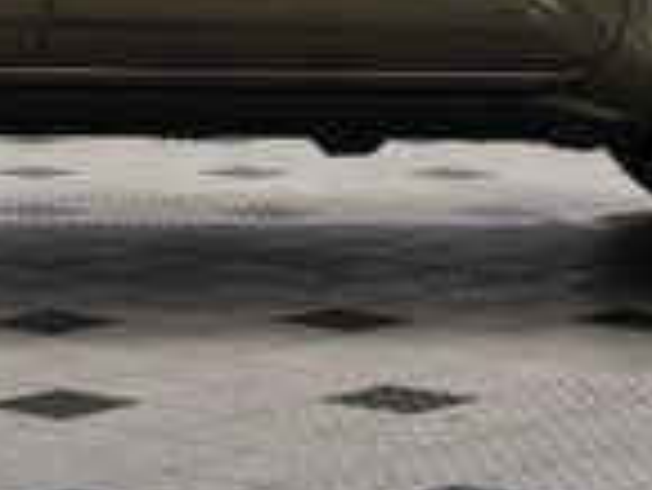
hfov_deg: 11.0
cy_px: -70
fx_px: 3355
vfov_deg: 8.3
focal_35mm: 178
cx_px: 18
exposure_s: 1/60
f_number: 6.3
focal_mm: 28
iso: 1600
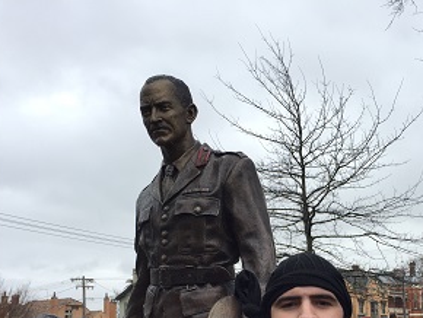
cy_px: 272
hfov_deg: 37.5
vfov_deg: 28.3
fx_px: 611
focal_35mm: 50
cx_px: 298
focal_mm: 4.15
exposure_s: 1/520
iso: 32
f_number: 2.2
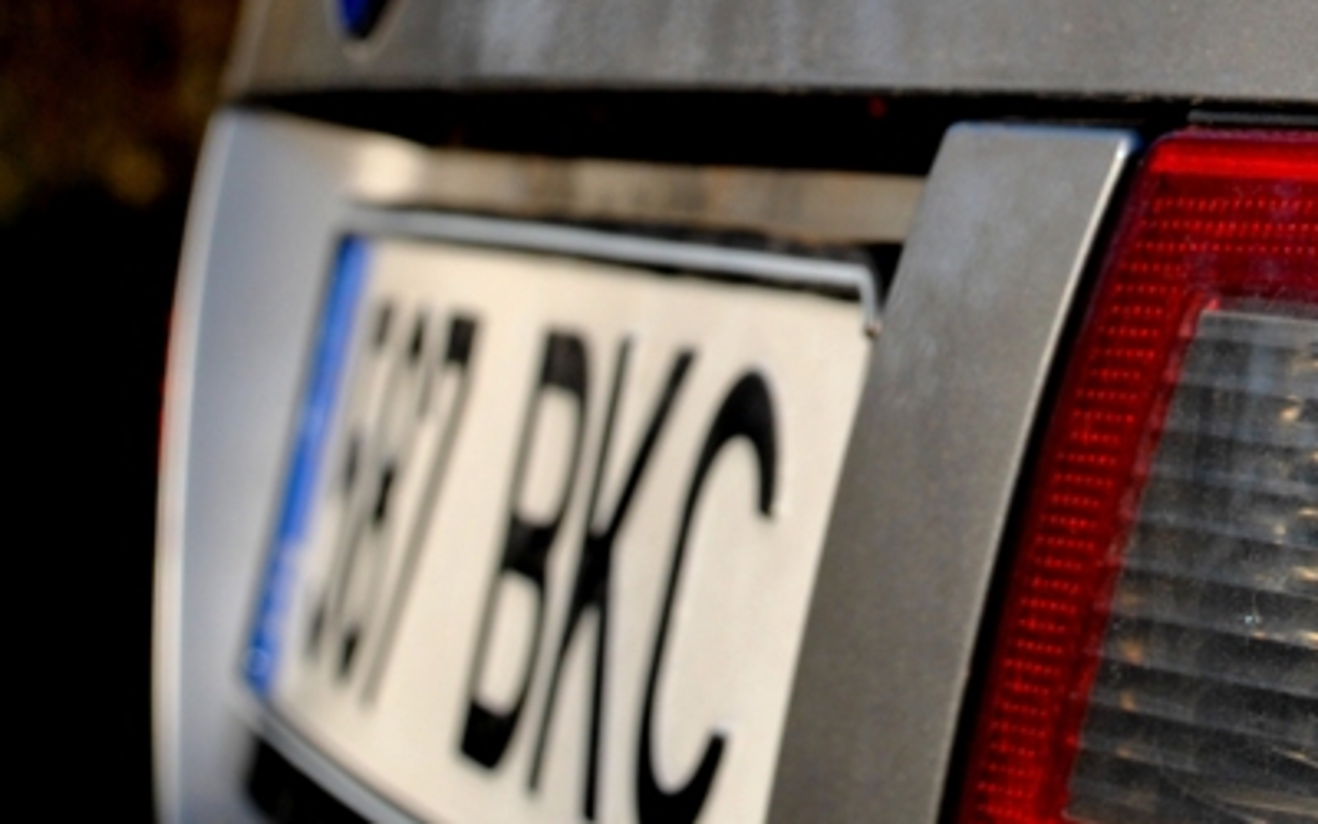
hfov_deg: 11.1
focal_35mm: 188
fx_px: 6753
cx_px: 1278
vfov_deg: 7.0
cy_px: -31
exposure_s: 1/250
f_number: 8
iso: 100
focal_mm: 48
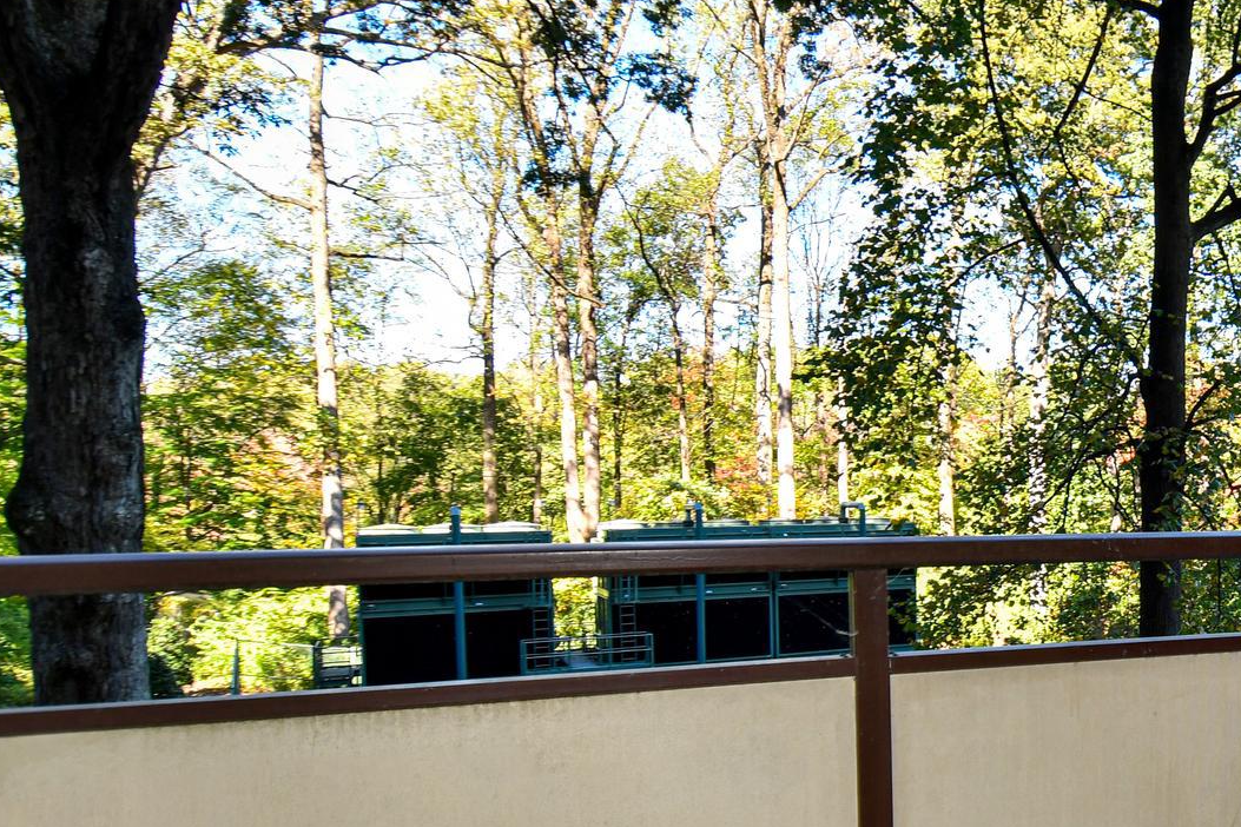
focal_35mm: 35
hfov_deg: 47.3
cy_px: 580
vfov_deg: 37.3
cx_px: 1177
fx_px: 1206
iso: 200
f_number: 5
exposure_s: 1/100
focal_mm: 12
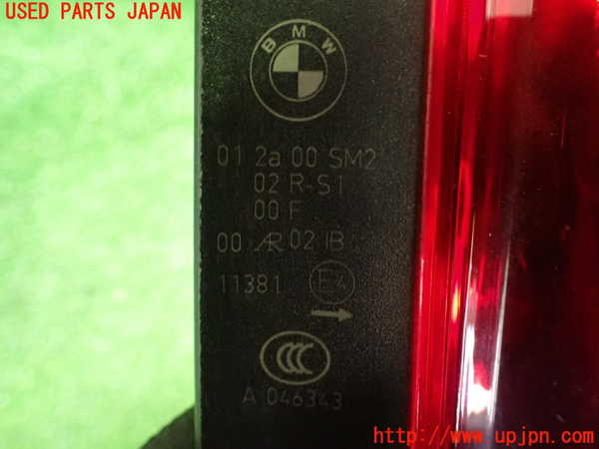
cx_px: 300
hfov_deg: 60.0
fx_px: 519
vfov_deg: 46.8
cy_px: 224
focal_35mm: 30
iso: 1600
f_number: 2.3
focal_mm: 5.4
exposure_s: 1/15
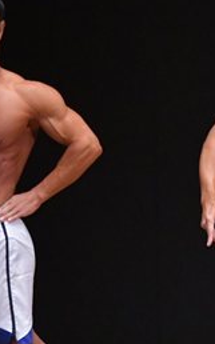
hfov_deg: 1.6
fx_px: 7762
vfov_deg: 2.5
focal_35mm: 827
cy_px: 243
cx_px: 140
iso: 6400
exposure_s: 1/400
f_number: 5.6
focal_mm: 180
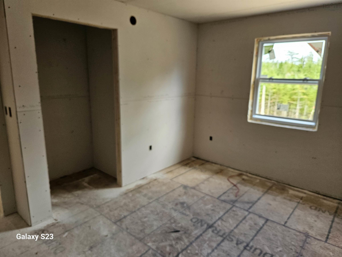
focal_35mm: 23
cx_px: 171
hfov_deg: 73.9
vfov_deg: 58.9
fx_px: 227
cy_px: 128
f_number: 1.8
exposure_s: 1/170
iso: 200
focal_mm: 5.4
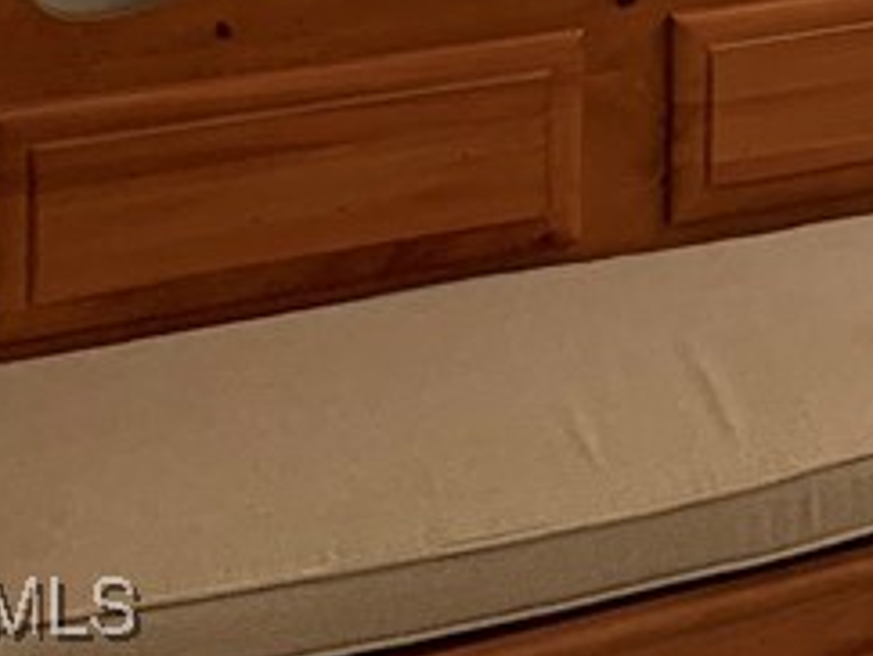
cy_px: -696
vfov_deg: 11.9
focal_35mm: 110
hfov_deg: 15.5
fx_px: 2777
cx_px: 1544
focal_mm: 4.25
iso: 100
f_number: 1.8
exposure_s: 1/60
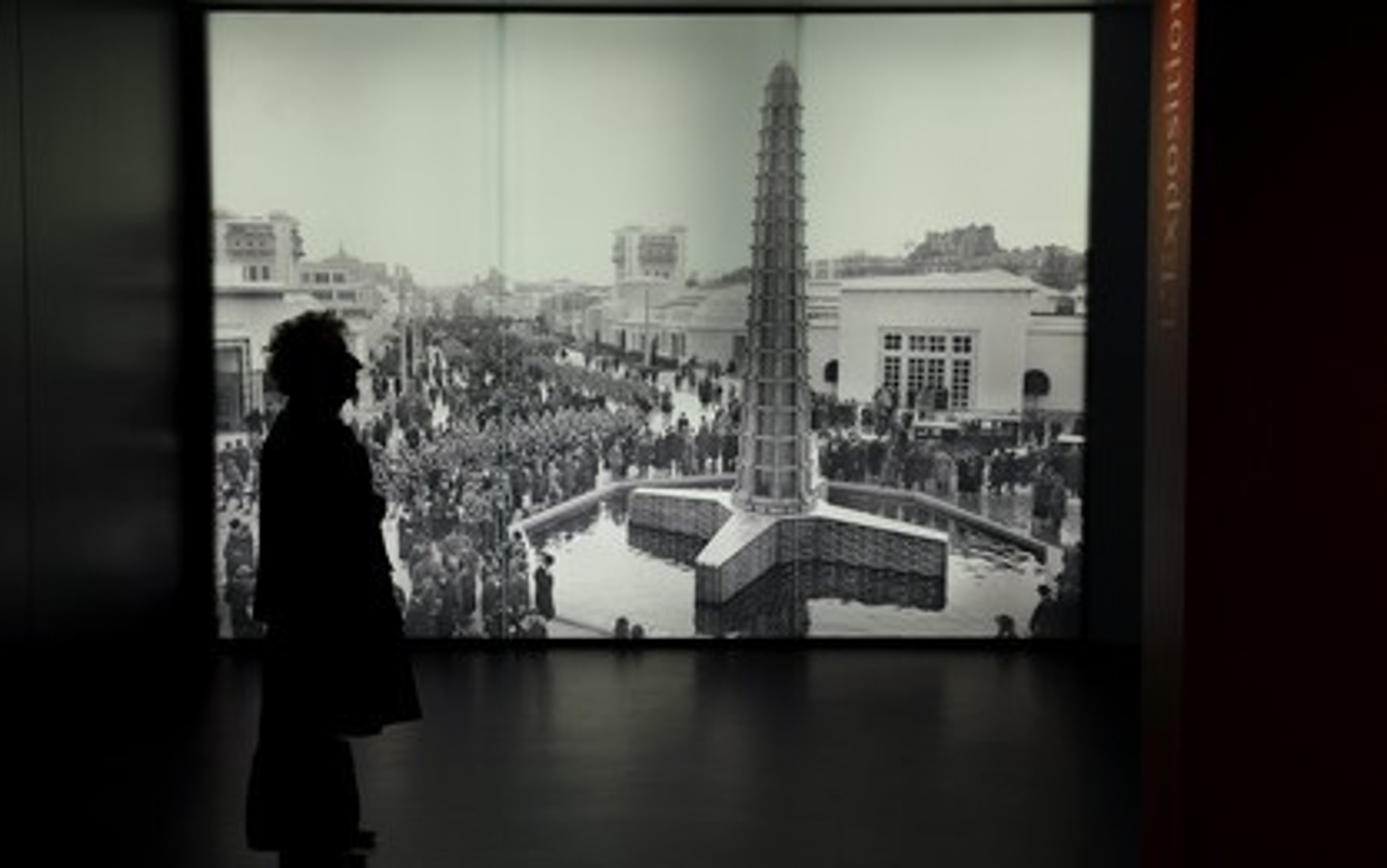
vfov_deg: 31.3
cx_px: 694
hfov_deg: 48.2
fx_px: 1550
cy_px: 436
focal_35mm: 41
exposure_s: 1/60
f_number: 9
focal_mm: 40
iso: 800
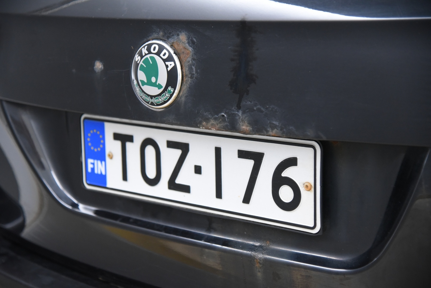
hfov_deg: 28.8
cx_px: 216
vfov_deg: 19.5
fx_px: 838
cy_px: 144
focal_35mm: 70
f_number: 4
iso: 4000
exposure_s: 1/160
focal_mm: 70
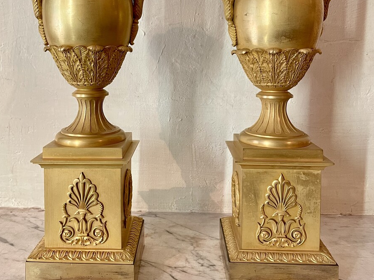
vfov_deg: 40.1
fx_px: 378
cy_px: 89
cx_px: 186
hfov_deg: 52.6
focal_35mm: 35
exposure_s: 1/50
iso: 320
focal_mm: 4.2
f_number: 1.6
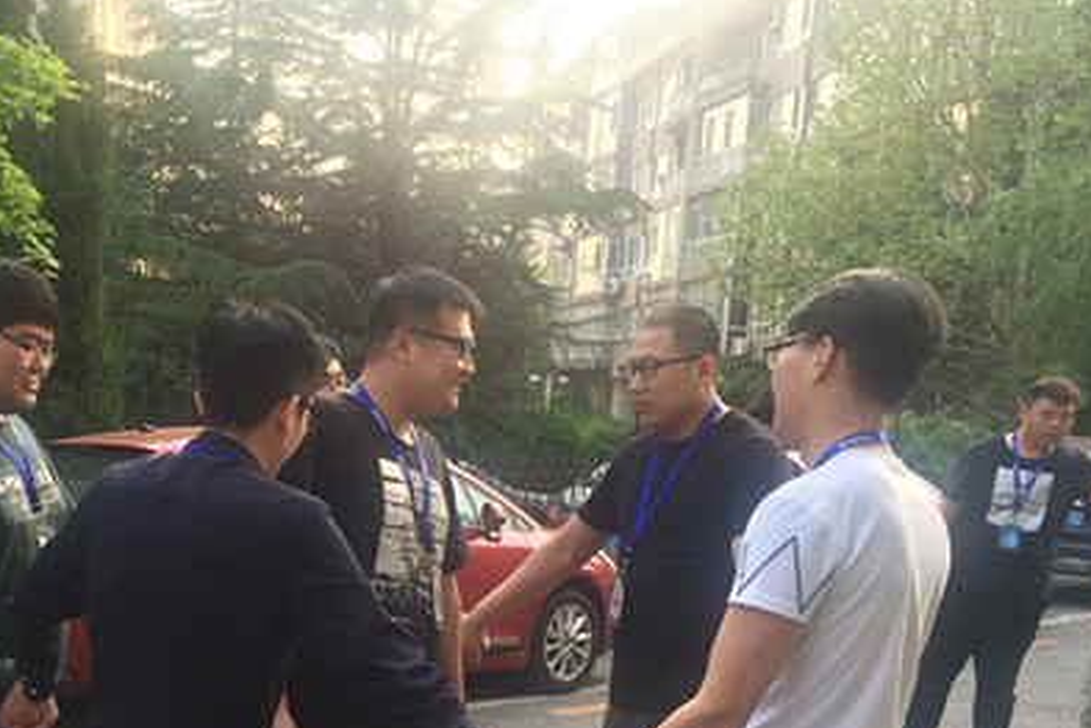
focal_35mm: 46
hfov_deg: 42.1
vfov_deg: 28.5
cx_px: 358
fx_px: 1394
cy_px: 595
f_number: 2.2
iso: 32
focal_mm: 4.15
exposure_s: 1/121
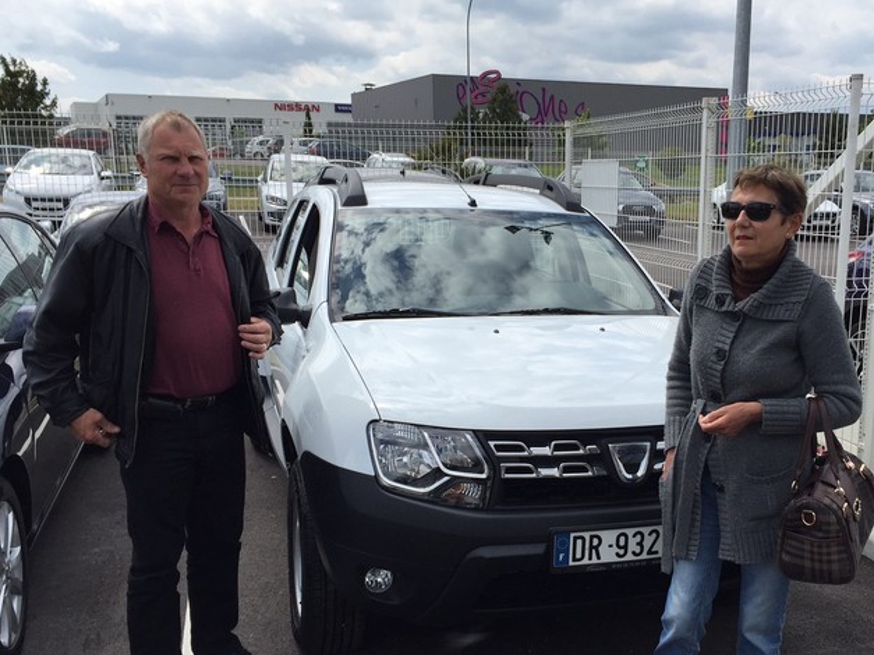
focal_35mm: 37
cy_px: 379
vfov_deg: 38.6
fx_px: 934
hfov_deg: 49.8
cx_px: 526
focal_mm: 4.15
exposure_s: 1/2475
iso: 32
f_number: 2.2
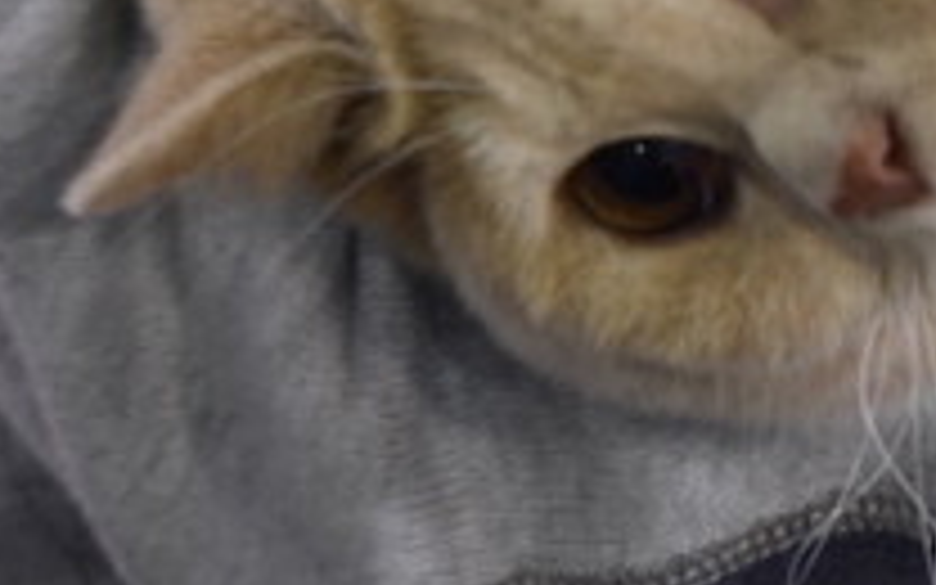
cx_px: 983
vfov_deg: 3.2
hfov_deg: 5.2
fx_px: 10338
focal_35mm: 405
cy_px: -54
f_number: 6.3
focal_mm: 105
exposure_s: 1/13
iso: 800
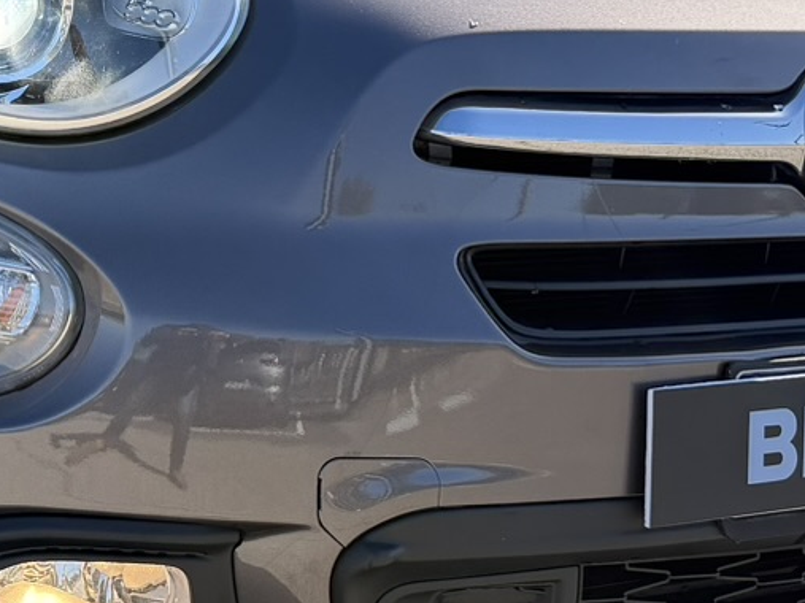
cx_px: 119
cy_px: -16
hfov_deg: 19.9
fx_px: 2255
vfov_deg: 15.0
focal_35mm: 97
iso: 100
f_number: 1.78
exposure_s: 1/1949
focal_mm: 6.76
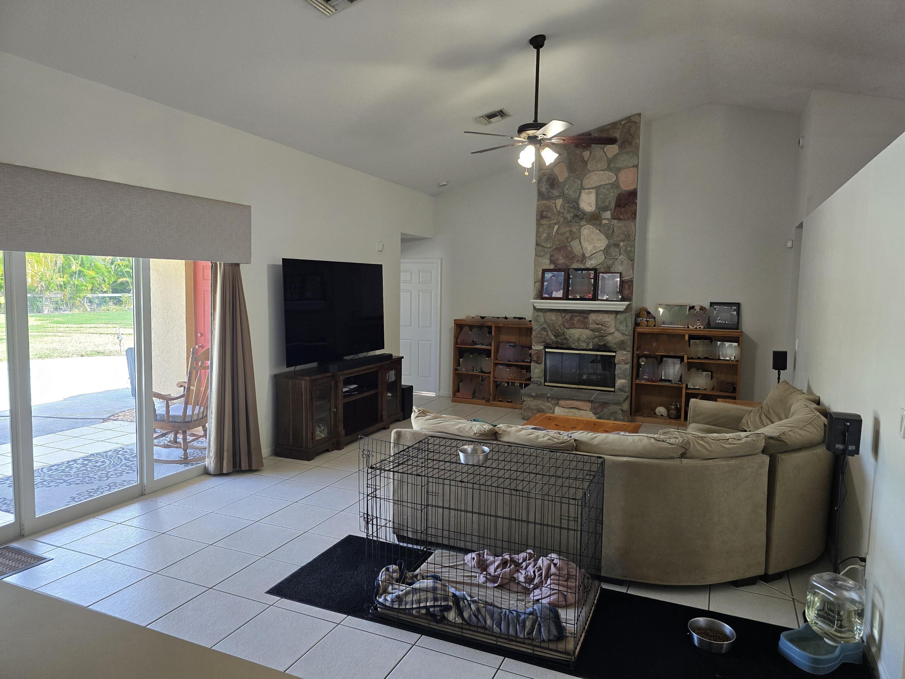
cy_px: 340
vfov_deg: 58.9
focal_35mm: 23
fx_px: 601
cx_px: 452
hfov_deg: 73.9
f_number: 1.7
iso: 200
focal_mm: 6.3
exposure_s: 1/120
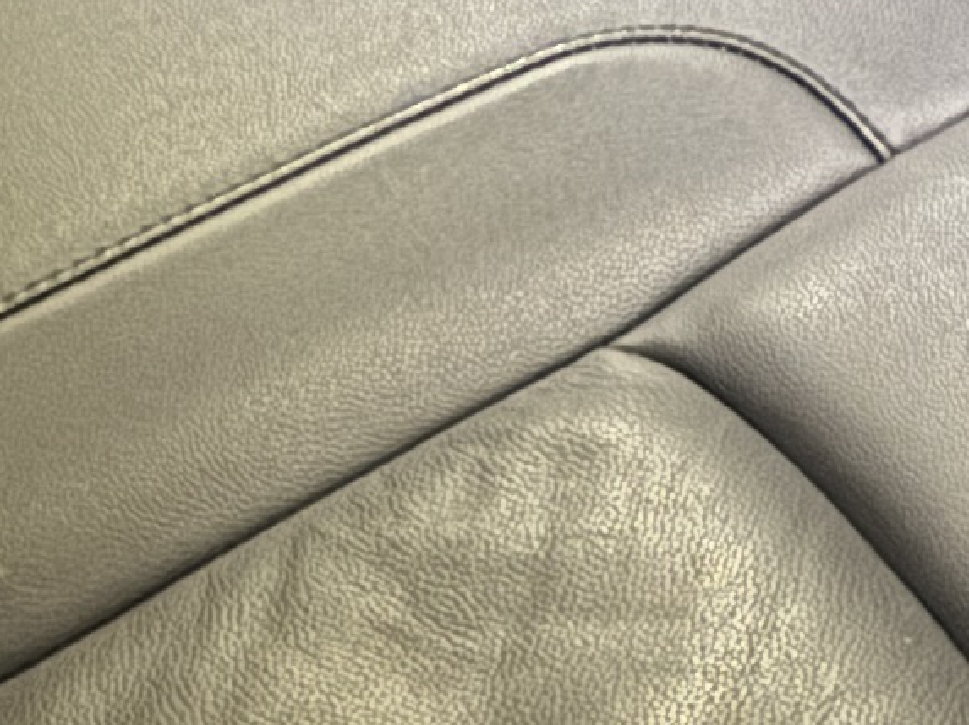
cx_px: 1322
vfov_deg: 8.5
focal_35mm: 169
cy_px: -490
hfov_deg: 11.4
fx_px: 4728
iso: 1250
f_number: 1.78
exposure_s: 1/9
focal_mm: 6.76
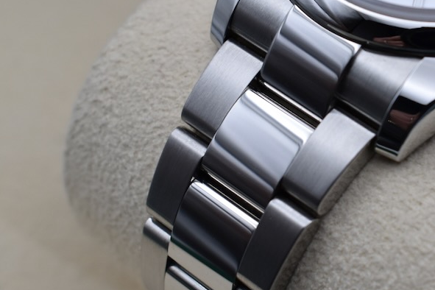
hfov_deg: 19.1
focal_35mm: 104
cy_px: 112
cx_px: 424
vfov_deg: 13.2
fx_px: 1257
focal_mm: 32
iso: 400
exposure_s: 1/125
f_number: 6.3
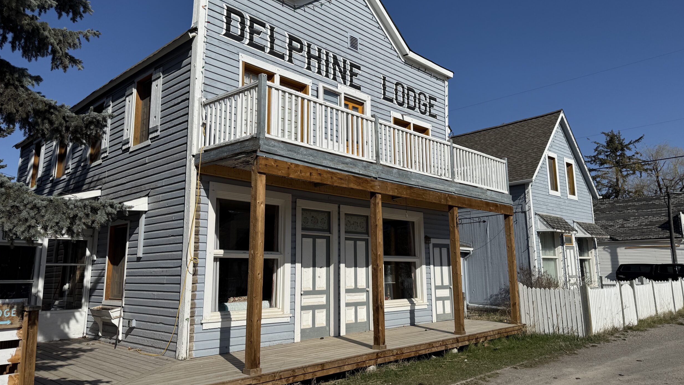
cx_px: 350
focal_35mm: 27
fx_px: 490
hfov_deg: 69.8
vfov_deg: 42.9
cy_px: 181
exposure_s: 1/10309
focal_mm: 6.76
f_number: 1.78
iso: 80
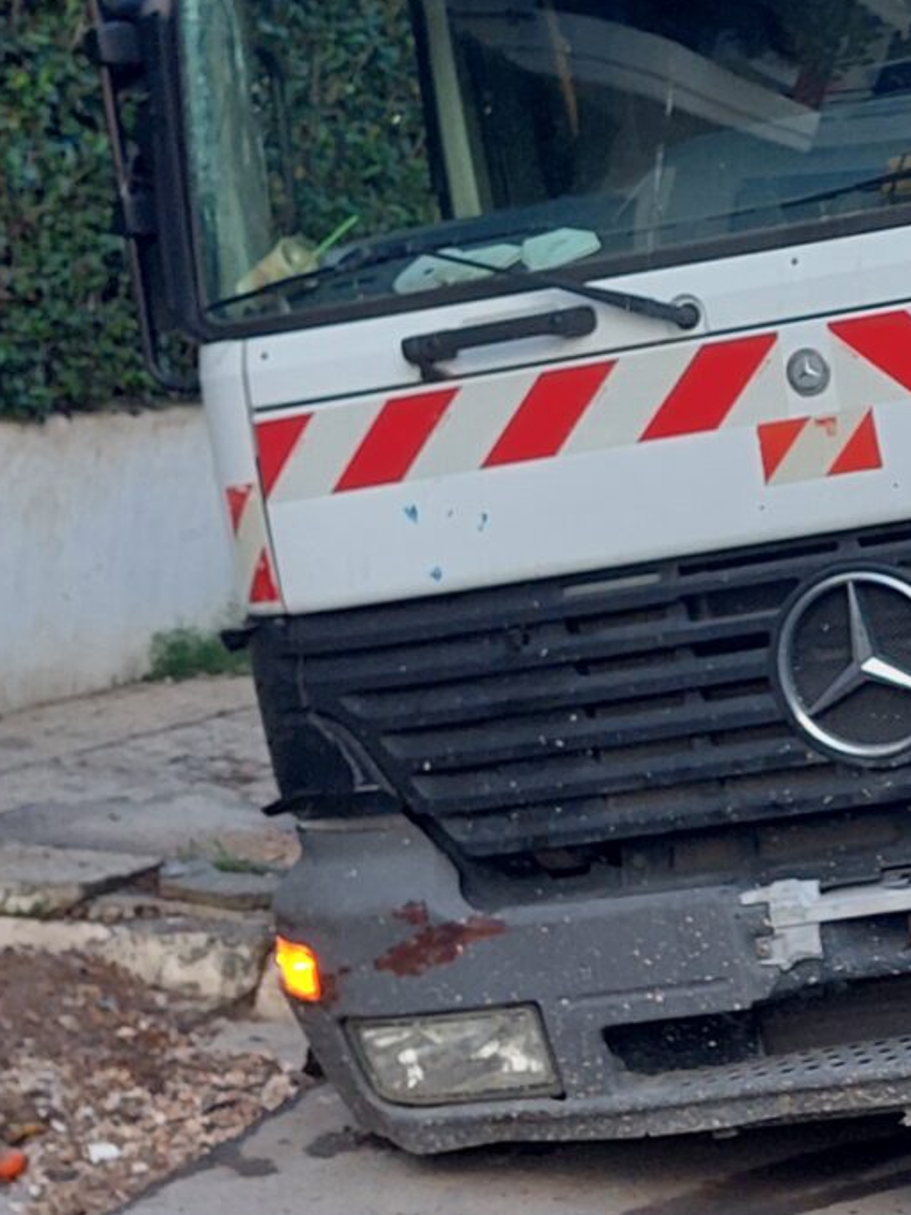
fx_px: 3159
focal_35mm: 90
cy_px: 414
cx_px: 1203
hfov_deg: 15.6
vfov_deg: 21.7
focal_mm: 5.23
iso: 40
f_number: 1.8
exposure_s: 1/131
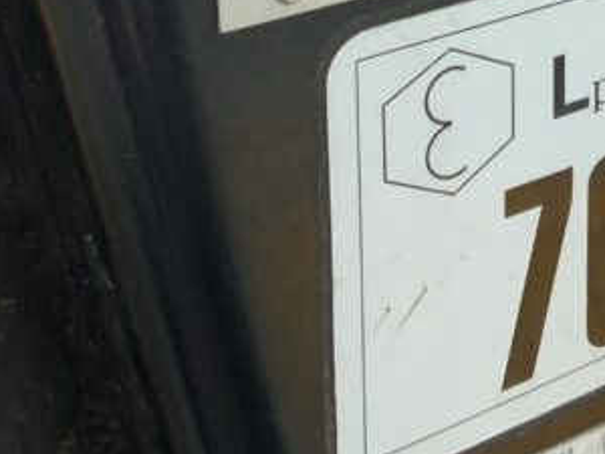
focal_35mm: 99
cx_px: 637
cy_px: -220
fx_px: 1730
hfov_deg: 19.2
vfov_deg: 14.0
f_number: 1.8
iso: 16
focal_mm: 3
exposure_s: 1/228
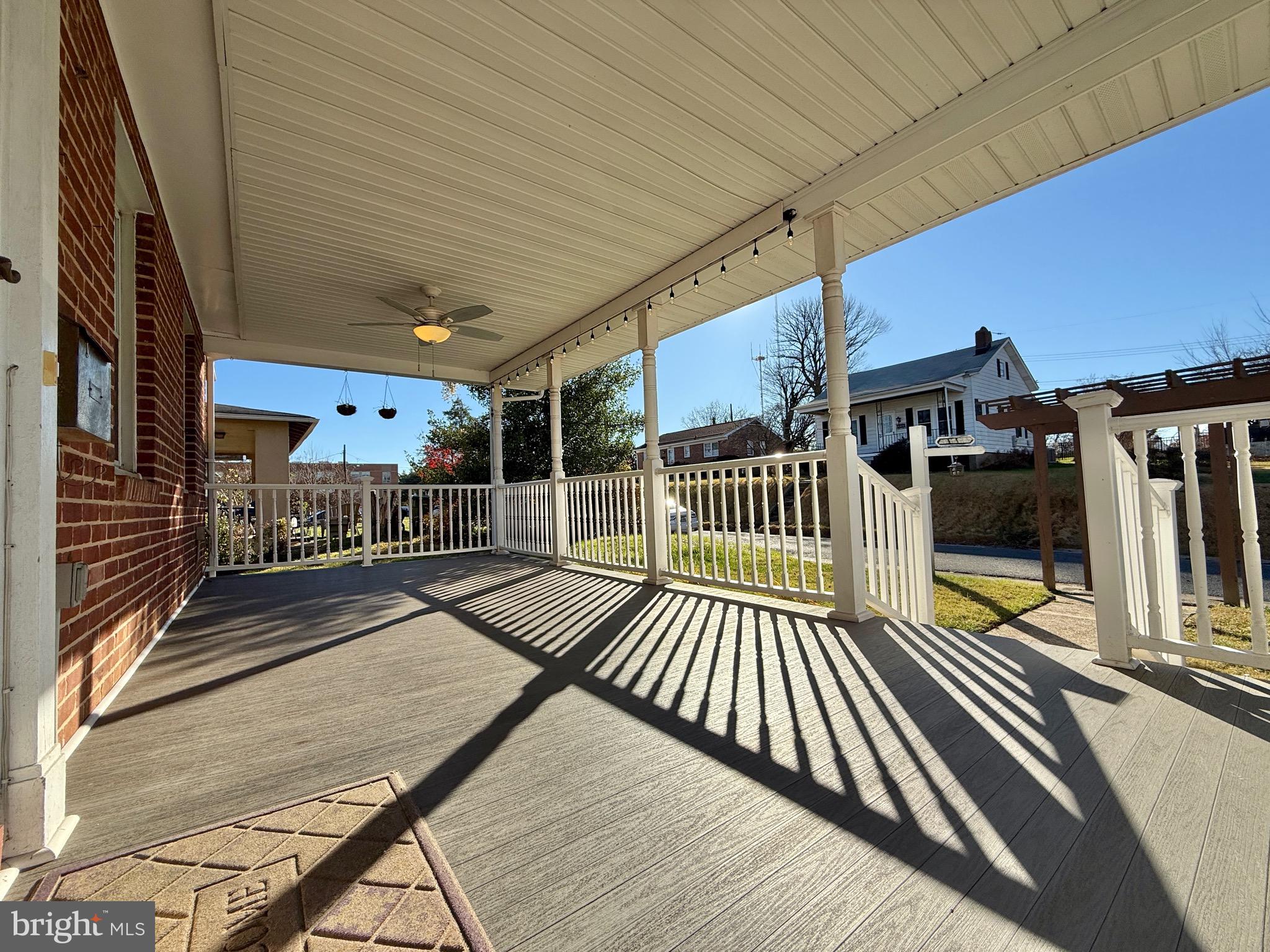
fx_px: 514
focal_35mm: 14
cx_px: 635
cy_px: 476
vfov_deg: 85.7
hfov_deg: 102.1
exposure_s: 1/2165
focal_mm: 2.22
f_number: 2.2
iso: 50
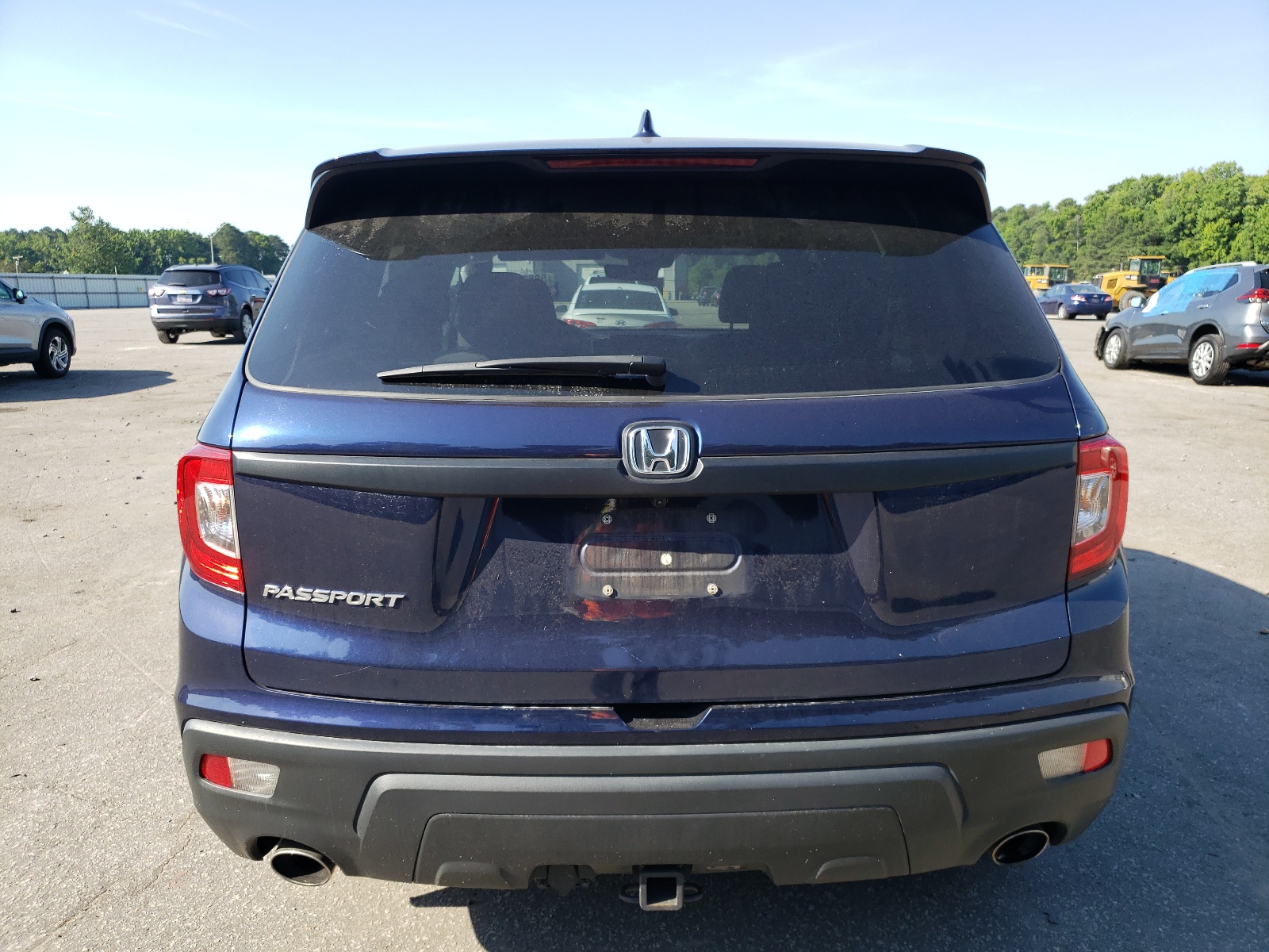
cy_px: 476
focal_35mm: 26
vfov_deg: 53.1
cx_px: 634
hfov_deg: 67.3
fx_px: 953
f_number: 1.5
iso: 50
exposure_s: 1/1000
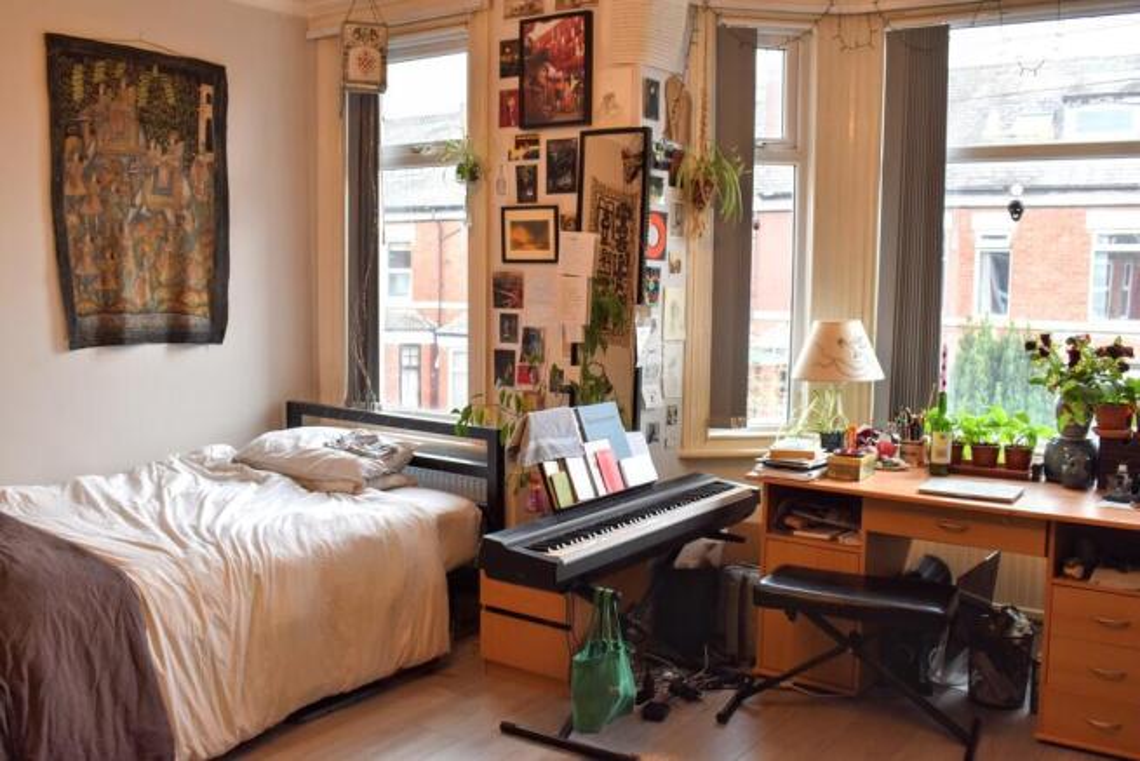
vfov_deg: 38.4
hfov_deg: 55.1
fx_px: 1093
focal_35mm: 34
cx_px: 570
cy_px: 380
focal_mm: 23
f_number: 5.6
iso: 400
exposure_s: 1/125
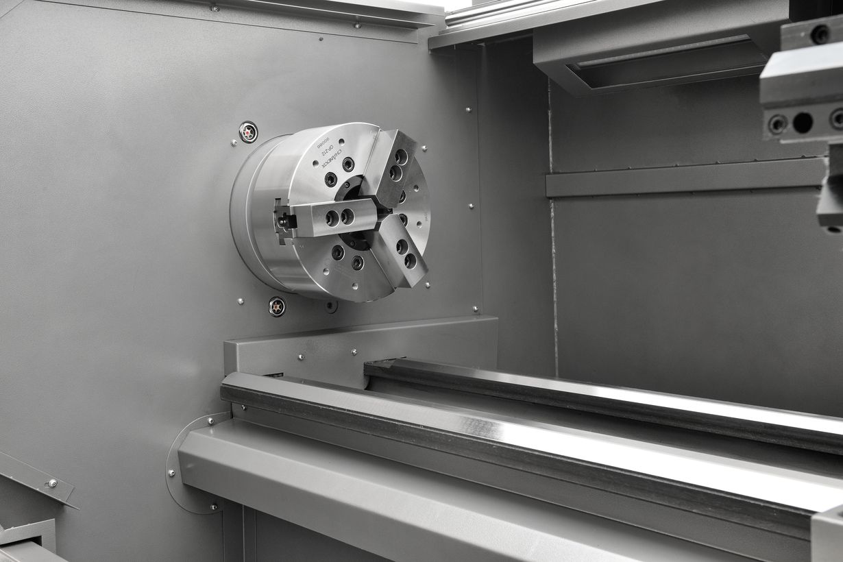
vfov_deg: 30.5
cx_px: 422
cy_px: 281
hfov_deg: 44.5
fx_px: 1030
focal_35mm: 44
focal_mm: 44
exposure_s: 1/30
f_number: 11
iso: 80
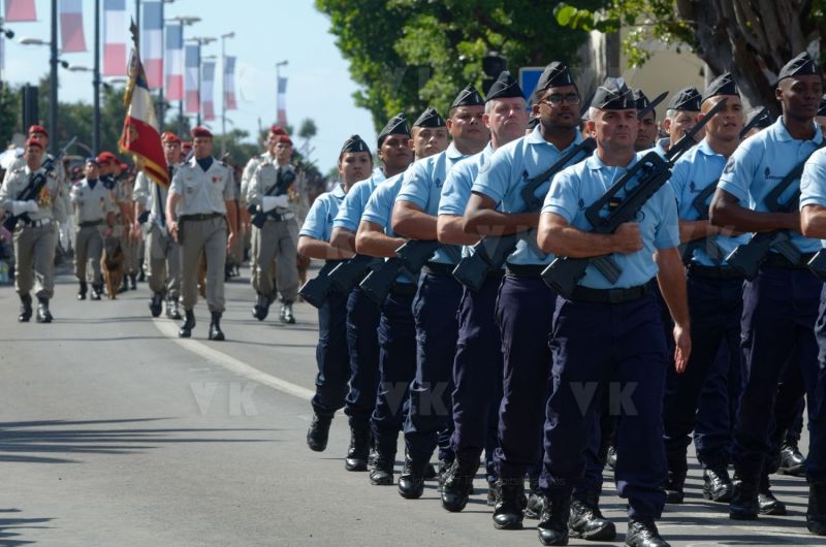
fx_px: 4980
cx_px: 413
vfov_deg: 6.3
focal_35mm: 218
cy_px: 274
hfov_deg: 9.5
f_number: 8
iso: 320
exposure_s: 1/640
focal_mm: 145
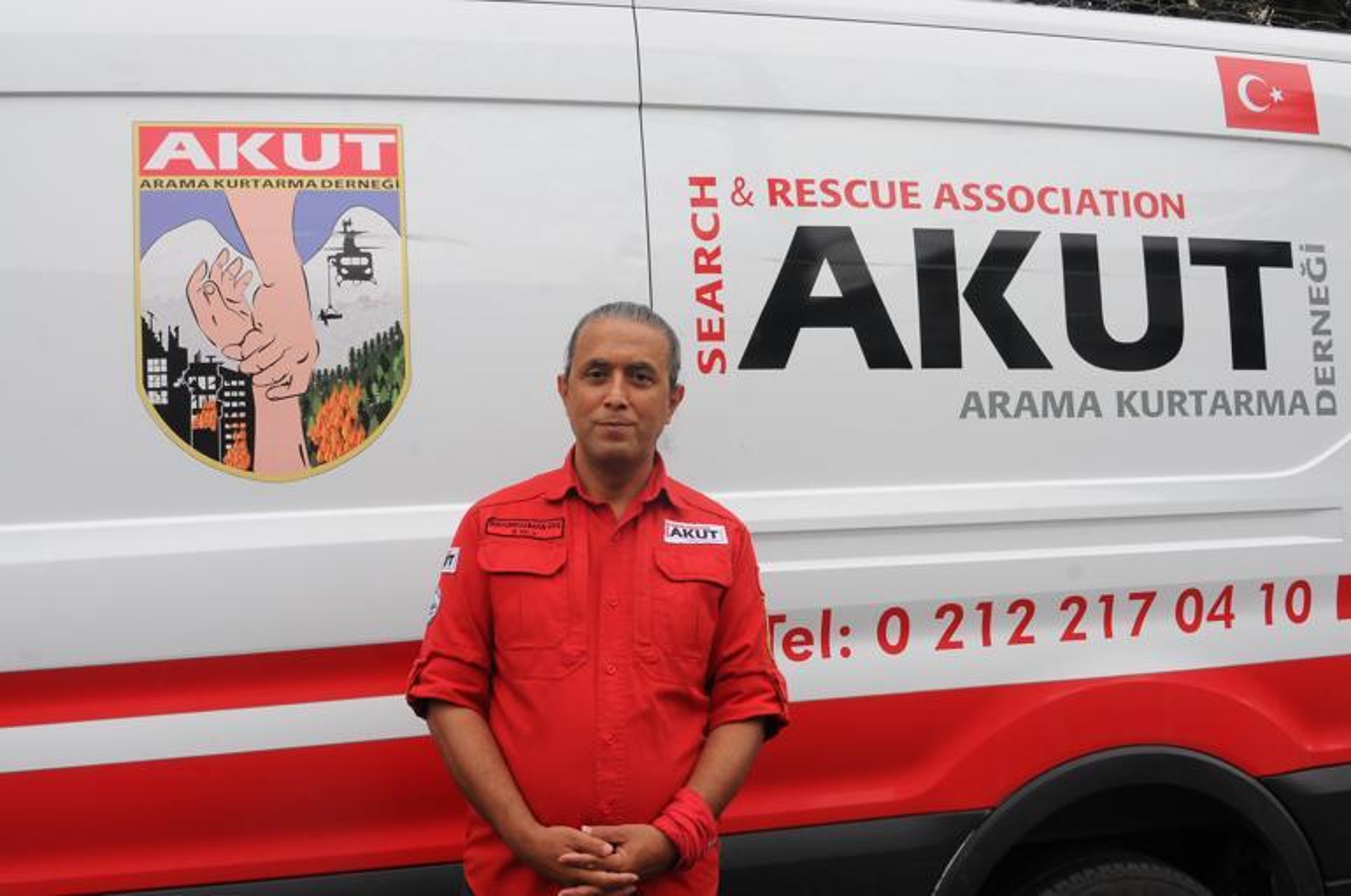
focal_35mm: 42
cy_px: 448
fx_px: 1574
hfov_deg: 46.5
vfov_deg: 31.8
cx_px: 676
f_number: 10
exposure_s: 1/400
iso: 800
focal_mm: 28
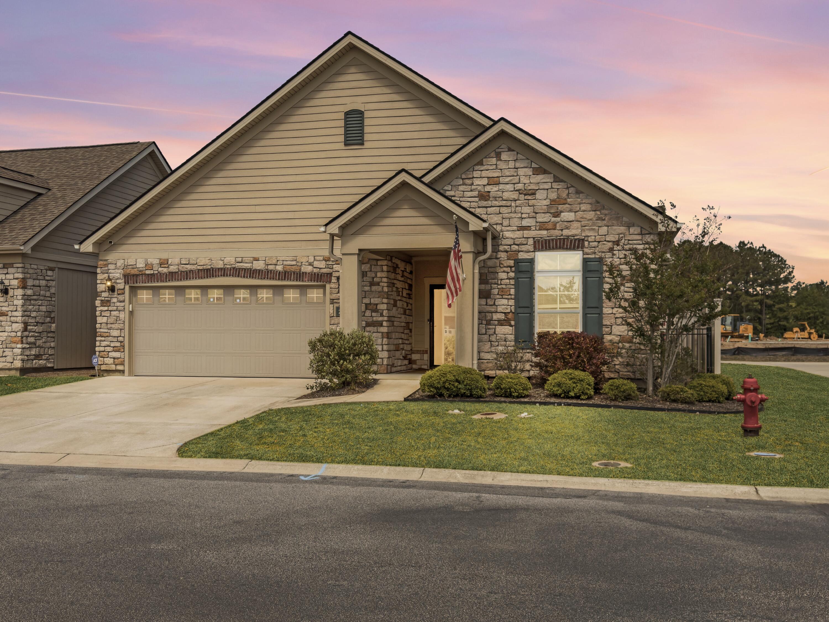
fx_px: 838
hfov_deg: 52.6
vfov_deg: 40.7
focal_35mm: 35
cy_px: 311
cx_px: 414
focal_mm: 6.76
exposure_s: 1/4900
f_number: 1.8
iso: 100
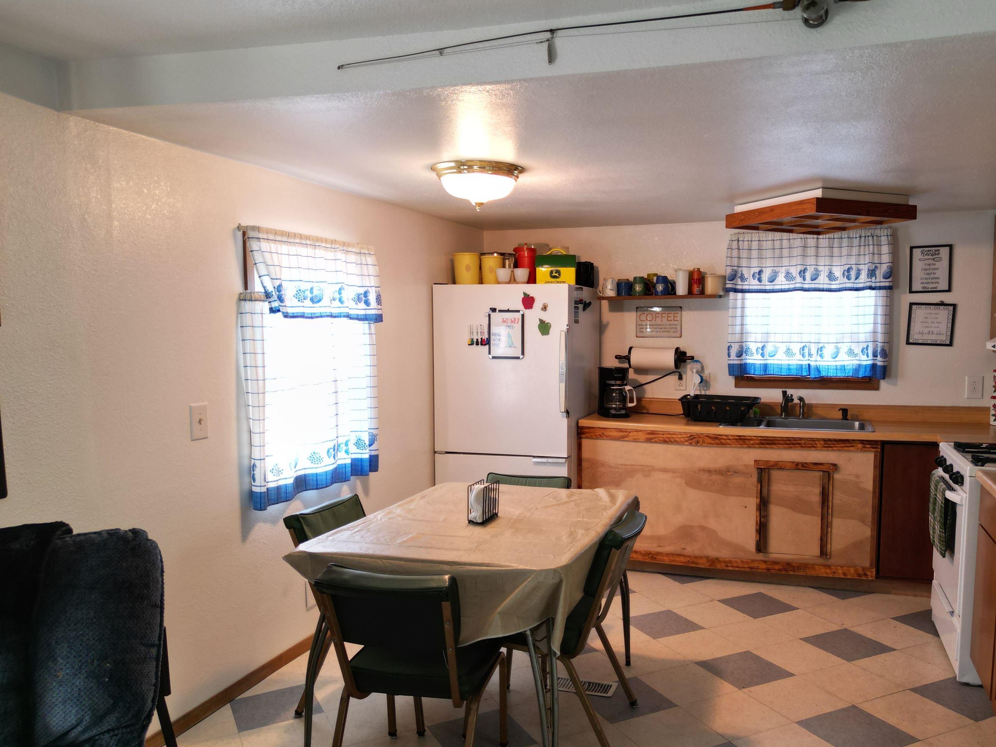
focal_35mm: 28
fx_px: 806
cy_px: 408
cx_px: 564
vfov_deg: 49.7
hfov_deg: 63.2
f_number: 1.7
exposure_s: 1/25
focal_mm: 6.72
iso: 110
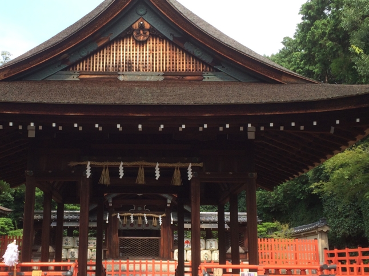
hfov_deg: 40.9
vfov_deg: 31.5
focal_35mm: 46
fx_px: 490
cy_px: 153
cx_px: 135
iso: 32
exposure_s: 1/838
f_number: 2.2
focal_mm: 4.15
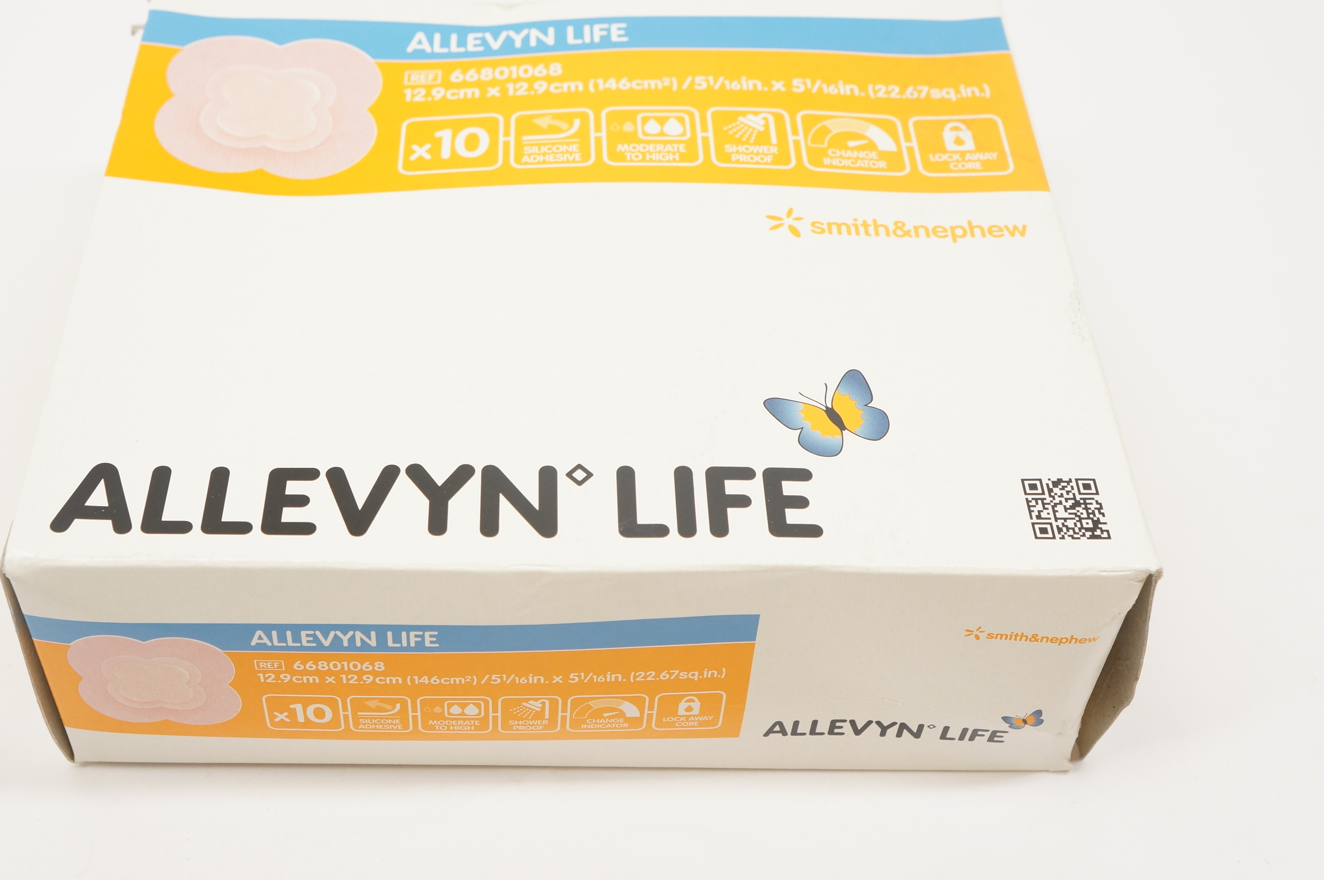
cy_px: 379
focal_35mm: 45
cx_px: 583
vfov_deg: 29.8
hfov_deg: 43.6
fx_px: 1653
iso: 400
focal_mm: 26
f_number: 5.6
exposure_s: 1/60
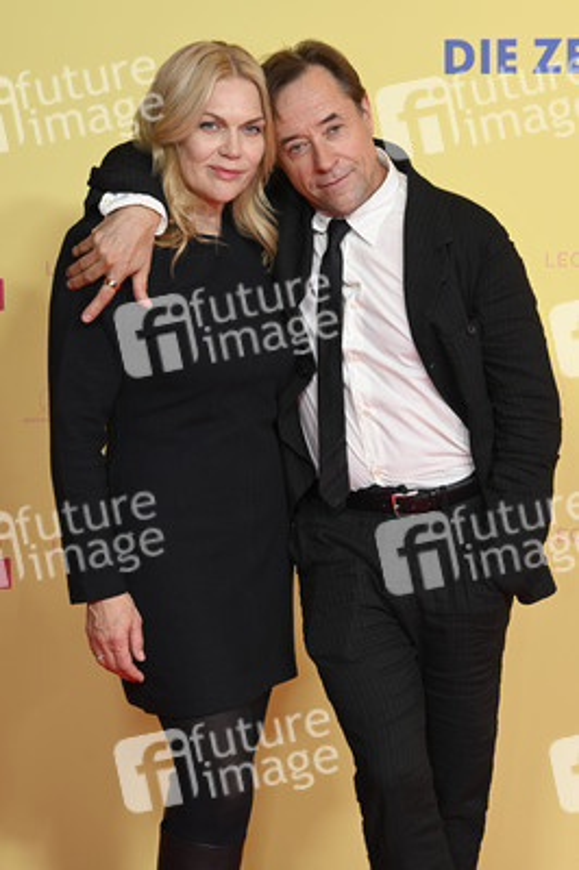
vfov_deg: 27.0
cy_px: 435
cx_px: 290
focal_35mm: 75
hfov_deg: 18.2
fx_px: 1812
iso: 500
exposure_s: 1/160
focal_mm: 75
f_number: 5.6
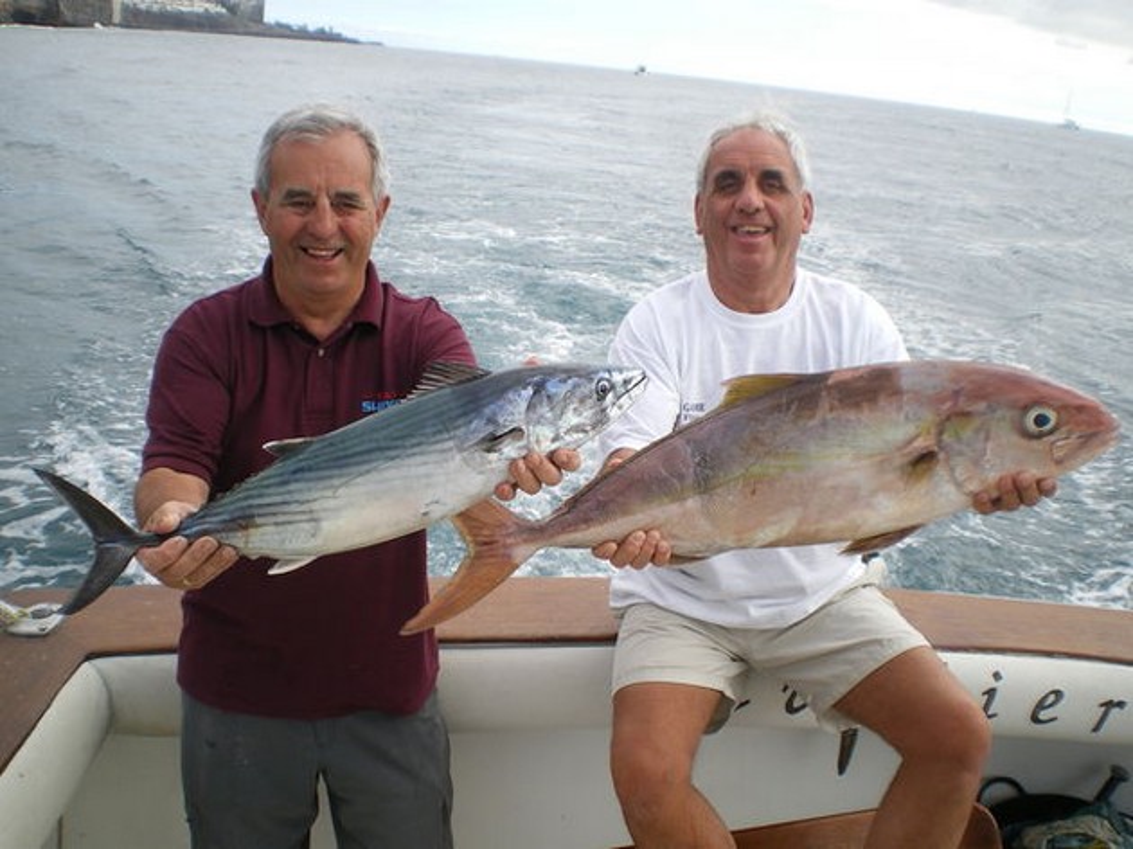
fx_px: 1178
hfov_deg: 51.4
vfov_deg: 39.6
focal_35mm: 36
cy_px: 424
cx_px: 566
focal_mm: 6.3
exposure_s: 1/200
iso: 50
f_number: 4.6
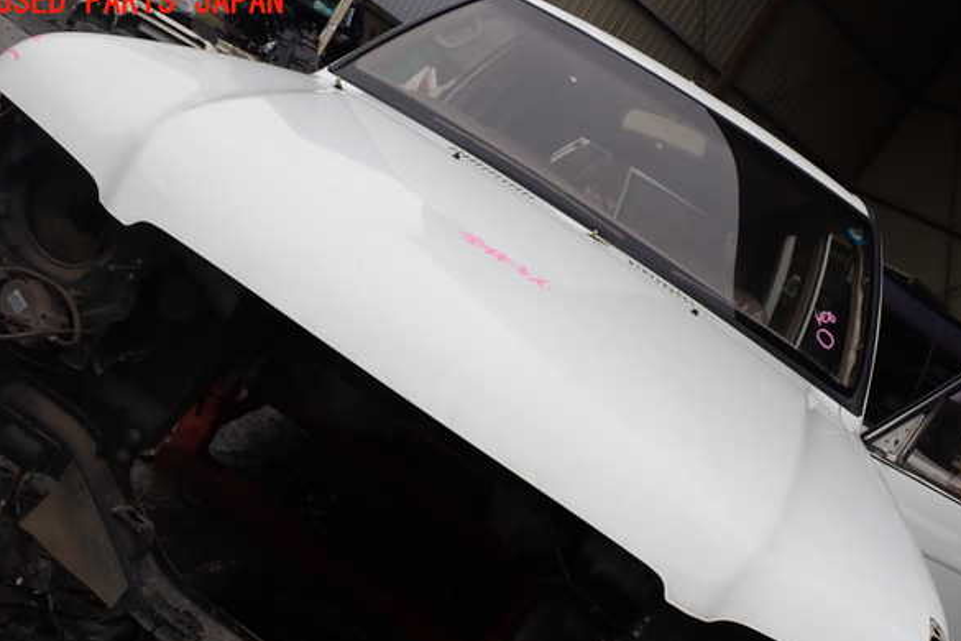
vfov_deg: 41.1
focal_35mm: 32
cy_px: 352
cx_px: 478
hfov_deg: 58.7
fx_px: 854
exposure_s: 1/500
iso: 100
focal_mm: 5.4
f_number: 3.2
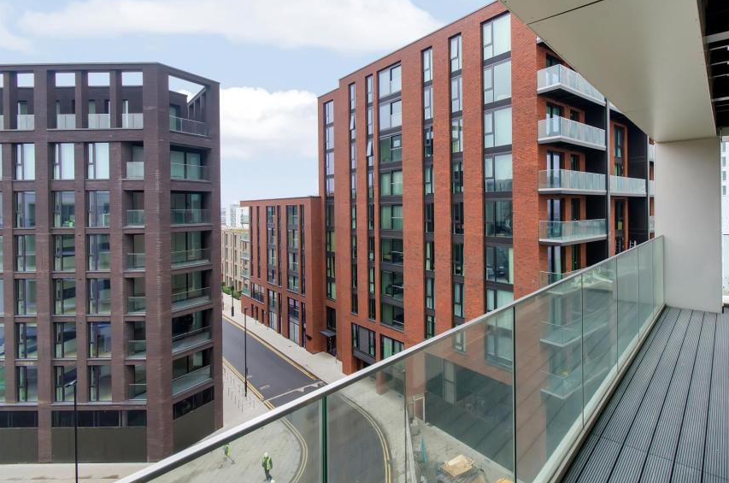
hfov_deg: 89.2
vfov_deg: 66.8
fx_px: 364
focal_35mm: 18
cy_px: 204
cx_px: 430
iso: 500
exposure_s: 1/50
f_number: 10
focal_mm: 10
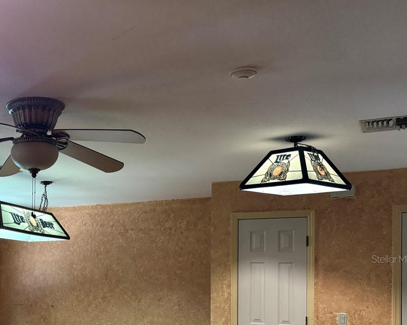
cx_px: 27
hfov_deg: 37.9
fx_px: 542
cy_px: 259
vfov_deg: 32.5
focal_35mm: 45
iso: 500
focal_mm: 6.76
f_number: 1.78
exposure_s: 1/60
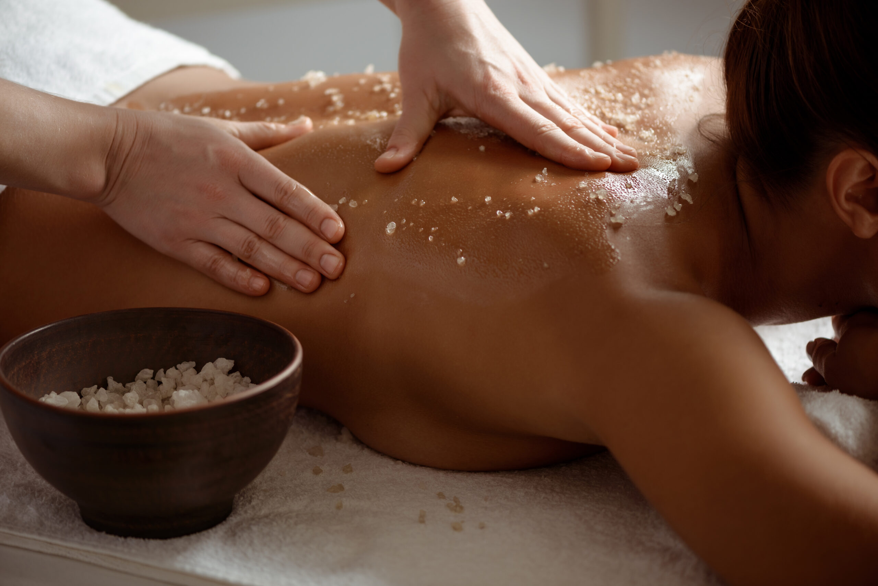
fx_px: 2562
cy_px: 293
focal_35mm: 105
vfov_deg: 13.1
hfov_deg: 19.4
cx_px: 439
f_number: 3.2
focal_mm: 105
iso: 100
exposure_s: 1/160
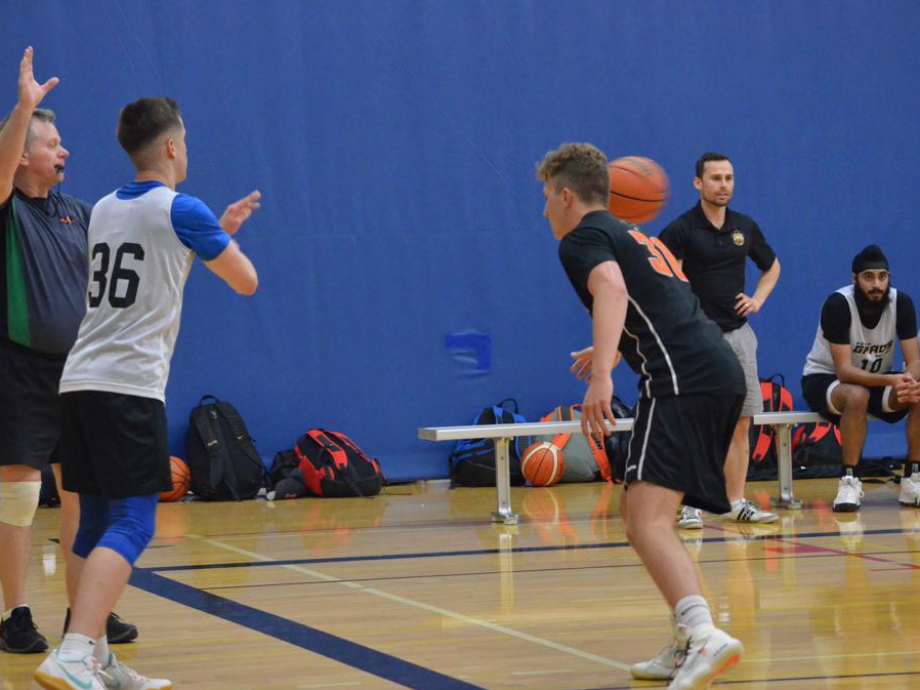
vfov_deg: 9.8
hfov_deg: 13.1
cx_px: 471
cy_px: 343
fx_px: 4012
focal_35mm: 151
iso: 6400
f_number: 5.6
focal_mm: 92
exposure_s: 1/125
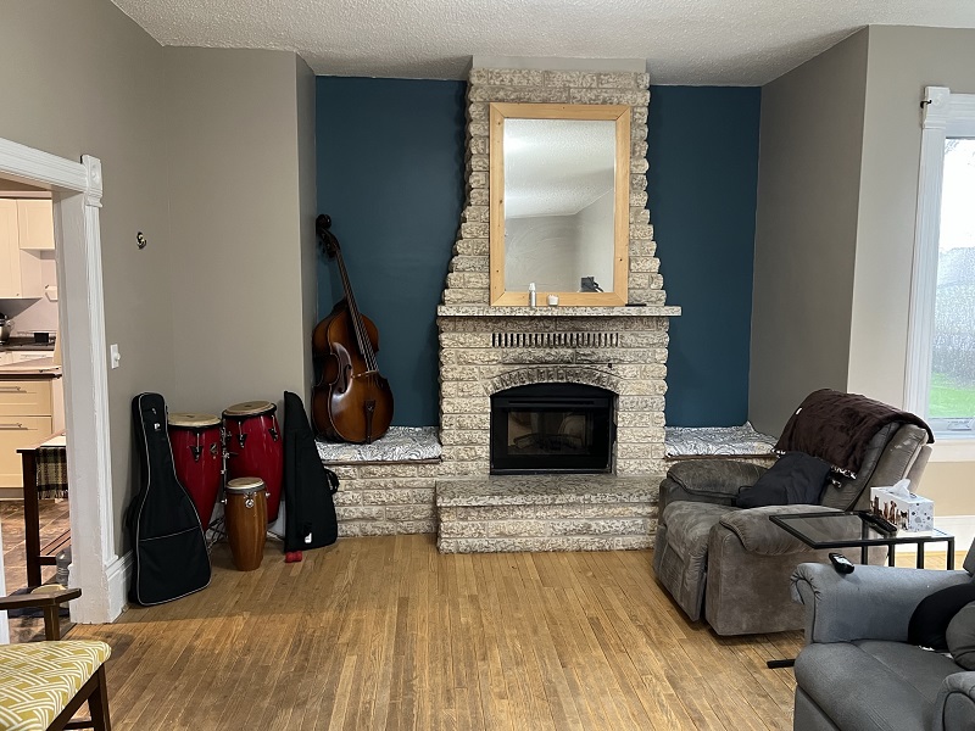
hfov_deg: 67.3
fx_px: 732
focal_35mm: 26
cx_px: 488
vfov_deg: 53.1
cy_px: 366
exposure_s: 1/60
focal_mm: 5.7
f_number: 1.5
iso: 500
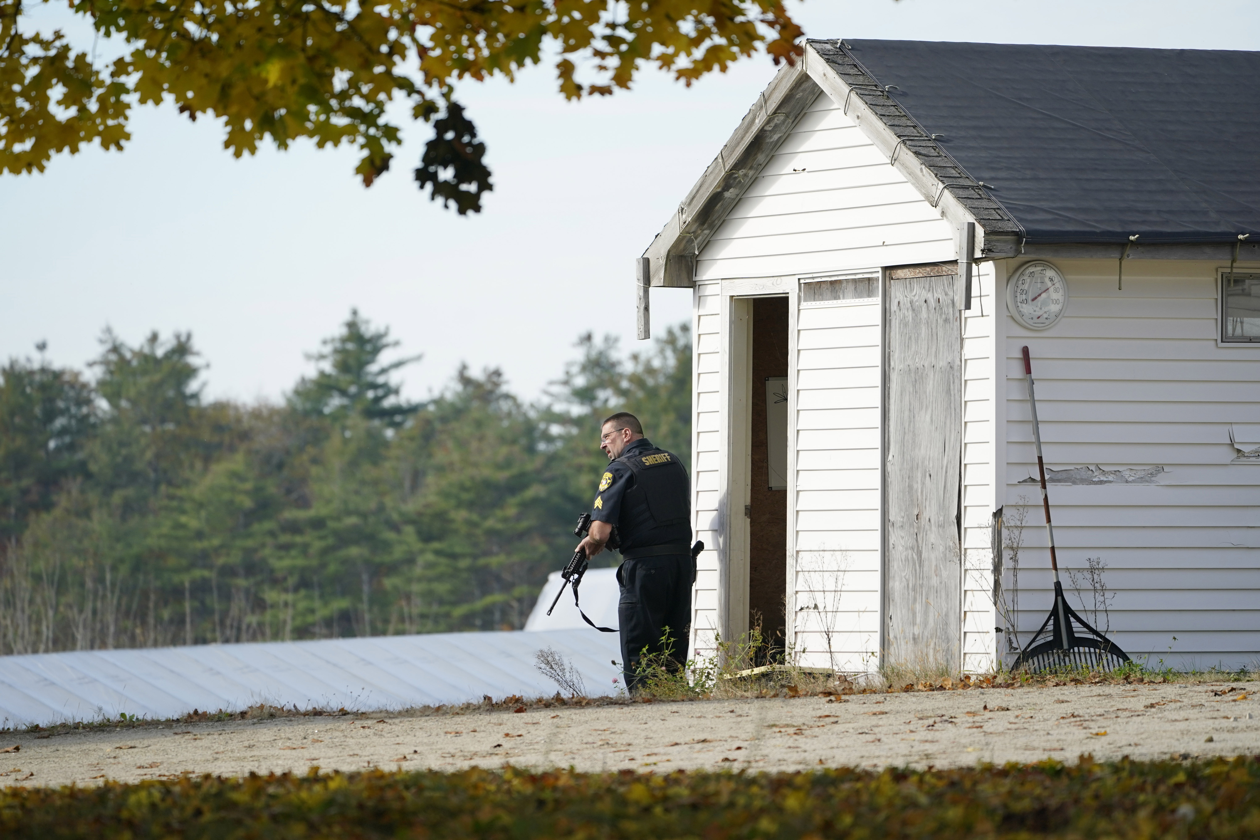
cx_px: 630
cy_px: 420
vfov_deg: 5.5
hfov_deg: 8.2
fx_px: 8749
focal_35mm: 250
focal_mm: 250
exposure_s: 1/1250
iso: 500
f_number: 5.6
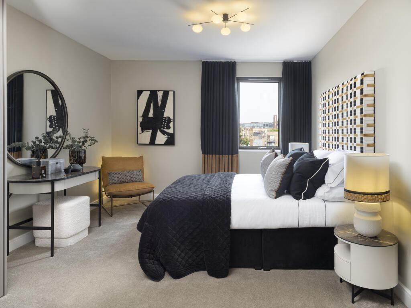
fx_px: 261
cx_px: 206
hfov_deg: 76.4
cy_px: 154
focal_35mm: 22
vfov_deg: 61.1
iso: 100
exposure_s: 6
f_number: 16
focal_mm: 28
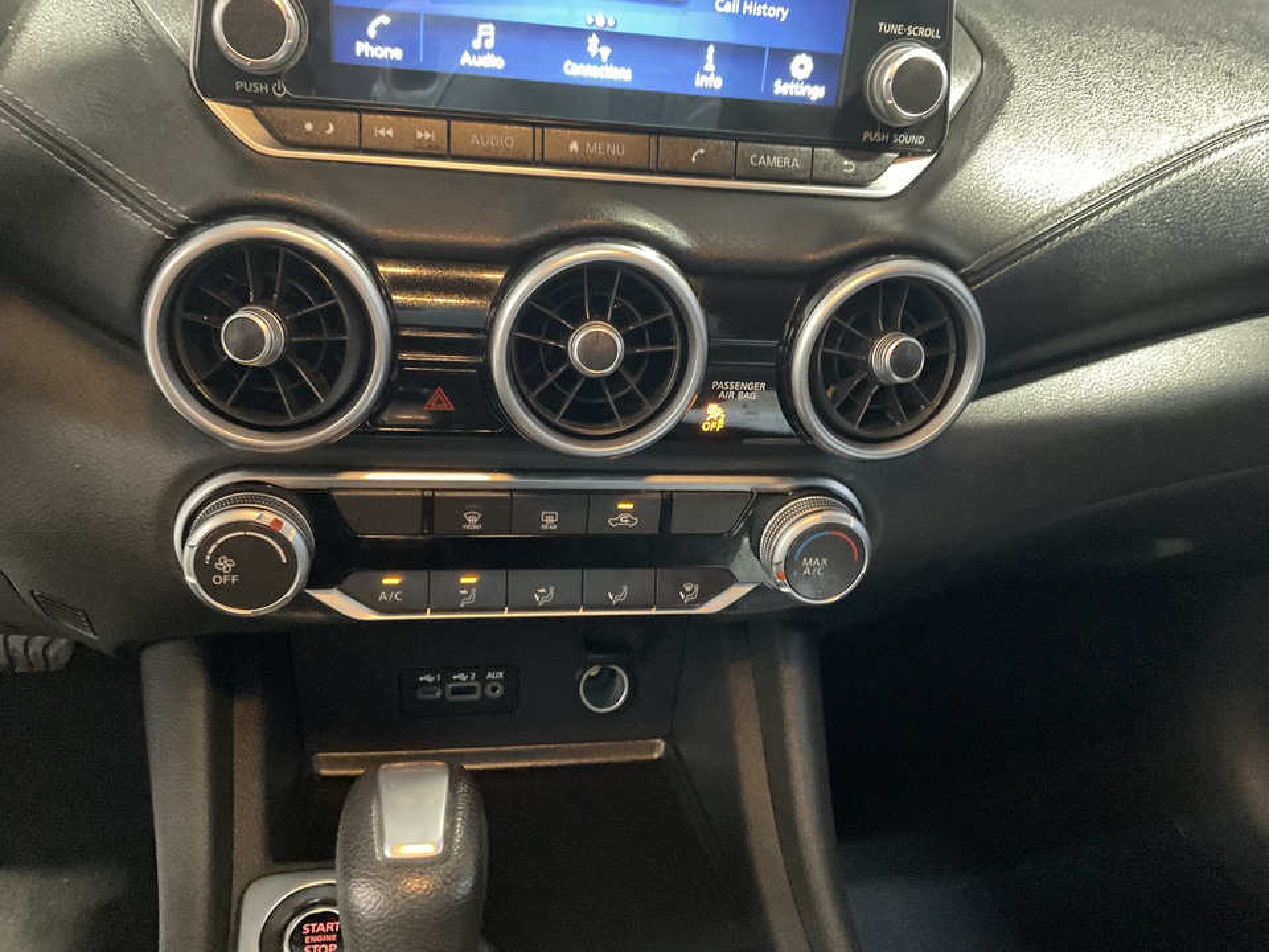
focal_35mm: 29
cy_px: 476
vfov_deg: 48.2
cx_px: 634
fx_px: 1063
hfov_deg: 61.7
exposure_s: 1/30
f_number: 1.8
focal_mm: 3
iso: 500
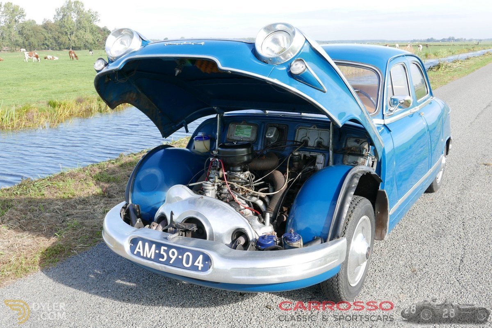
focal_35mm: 38
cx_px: 246
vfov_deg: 35.1
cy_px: 164
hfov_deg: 50.7
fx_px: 519
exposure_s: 1/200
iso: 200
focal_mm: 17.2
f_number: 5.6
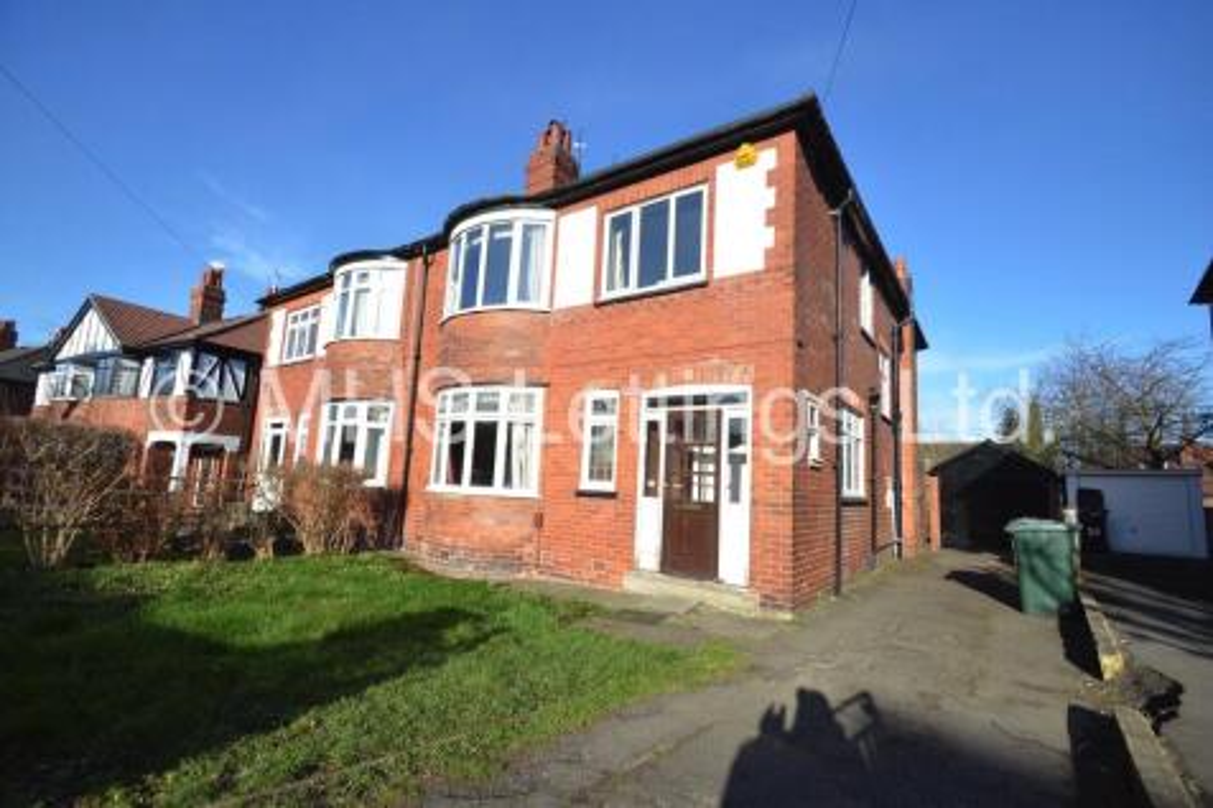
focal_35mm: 15
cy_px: 404
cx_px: 606
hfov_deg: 100.4
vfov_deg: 77.3
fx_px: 505
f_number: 4.5
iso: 1000
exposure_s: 1/4000
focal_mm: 10
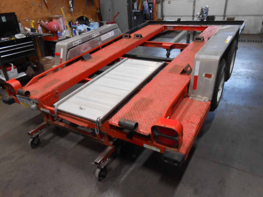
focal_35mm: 26
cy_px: 98
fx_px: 198
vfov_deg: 53.1
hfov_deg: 67.3
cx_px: 132
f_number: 3.5
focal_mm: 4.6
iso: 160
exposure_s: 1/30
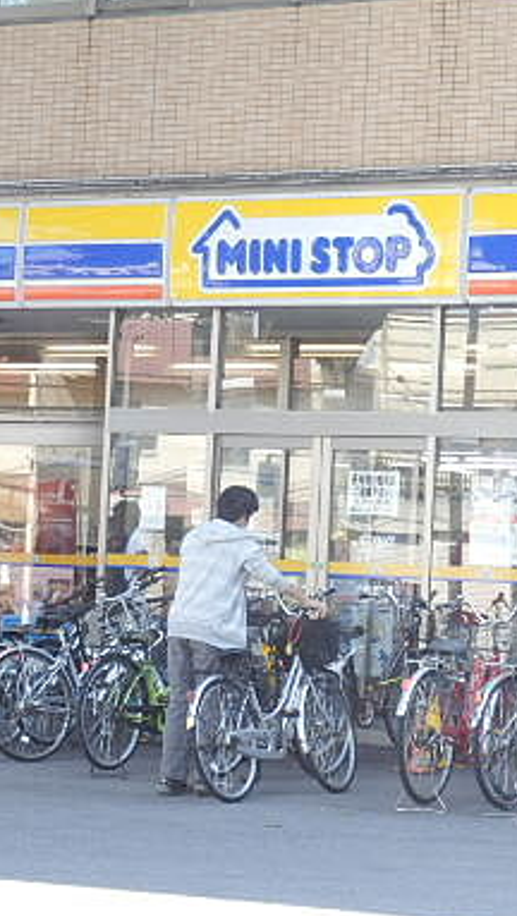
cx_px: 455
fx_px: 3892
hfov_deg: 7.6
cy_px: 409
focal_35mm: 160
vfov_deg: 13.4
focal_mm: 15.5
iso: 125
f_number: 5.1
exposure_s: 1/80
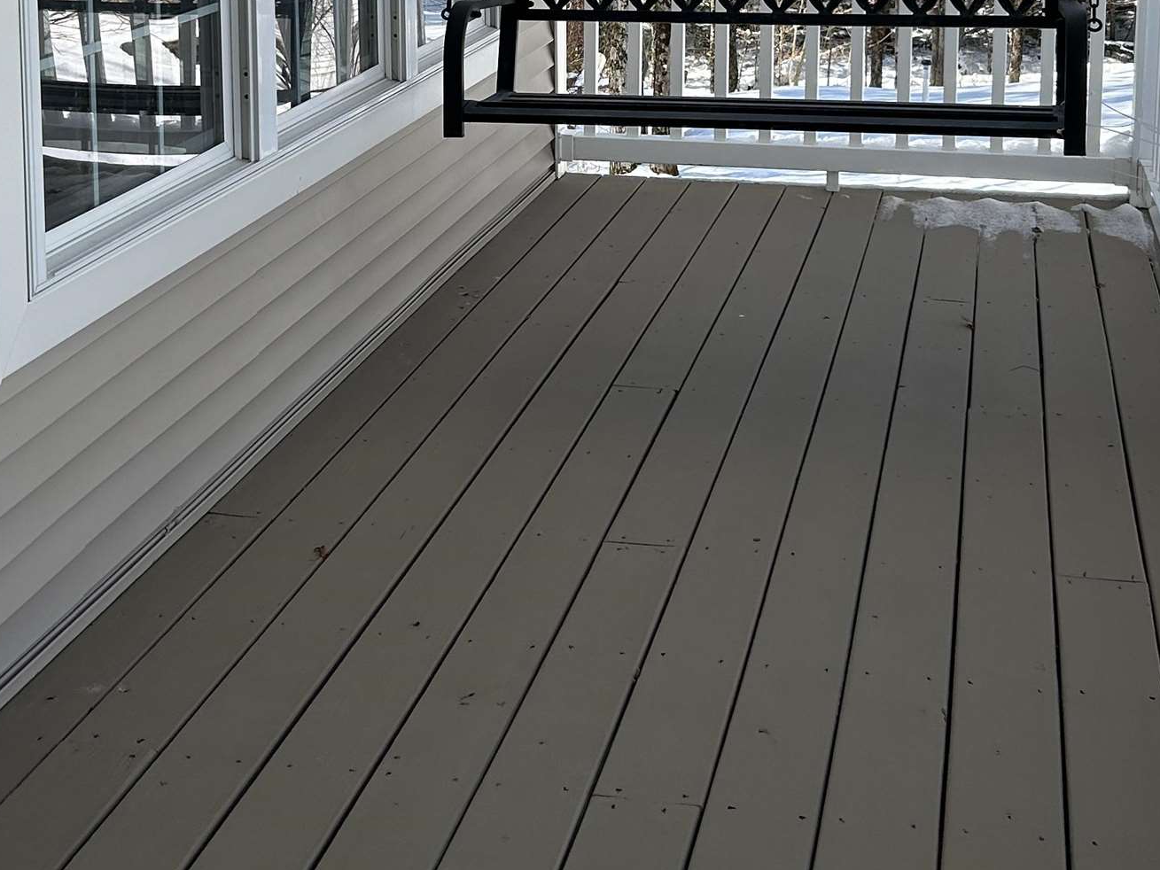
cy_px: 8
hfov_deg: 31.7
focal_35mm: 61
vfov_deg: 23.1
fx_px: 2044
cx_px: 555
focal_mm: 5.7
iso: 50
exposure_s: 1/1838
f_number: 1.5
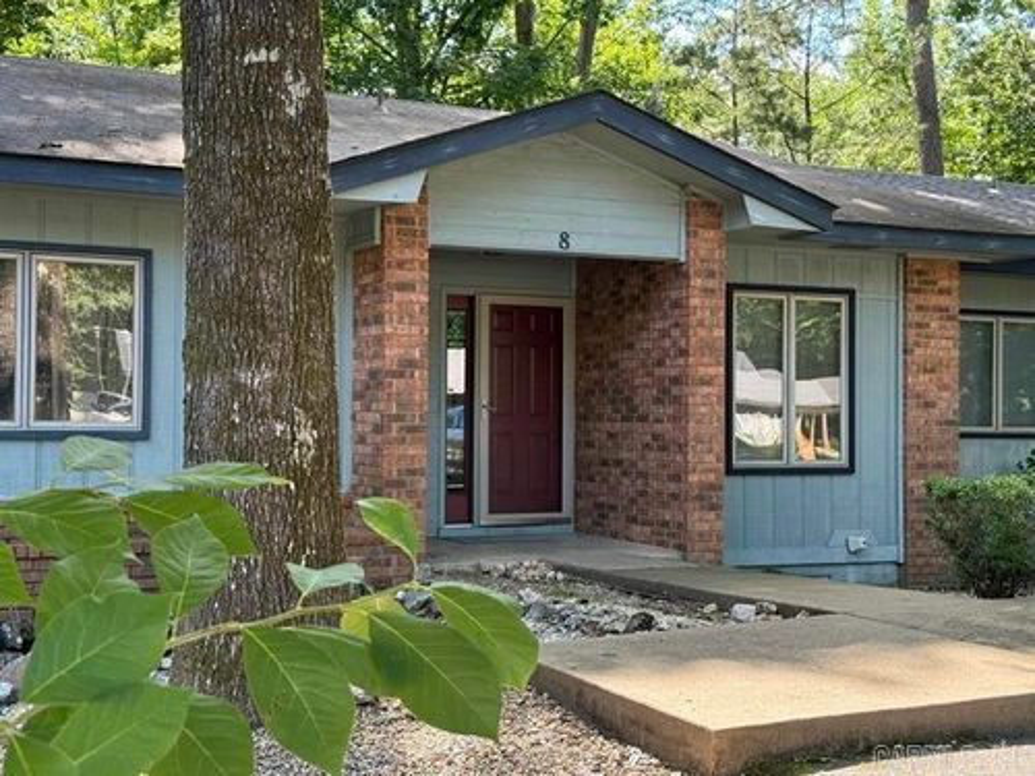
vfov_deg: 30.3
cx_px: 518
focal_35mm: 48
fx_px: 1435
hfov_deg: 39.7
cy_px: 388
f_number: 1.78
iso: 100
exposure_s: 1/243
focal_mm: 6.76
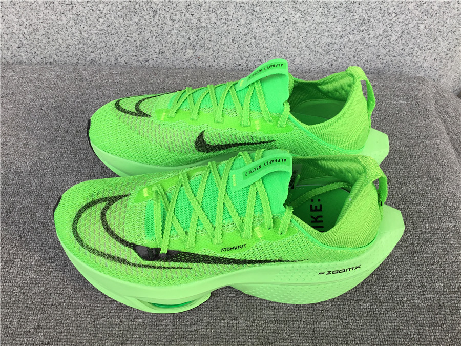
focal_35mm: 31
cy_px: 173
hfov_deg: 58.4
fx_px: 413
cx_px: 230
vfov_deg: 45.4
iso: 25
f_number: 2.4
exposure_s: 1/235
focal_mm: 3.3
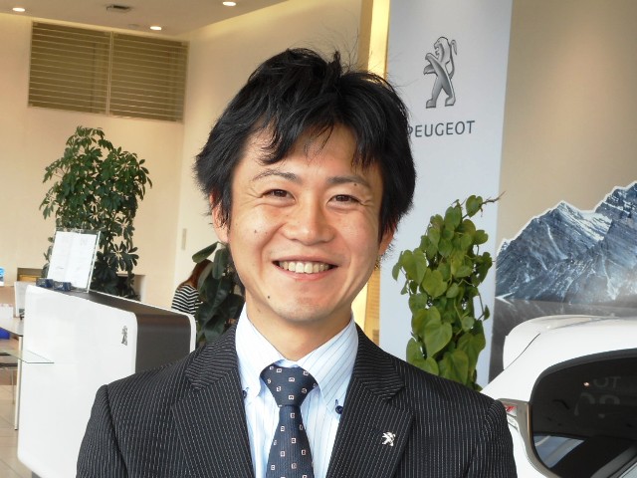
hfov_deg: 37.5
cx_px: 318
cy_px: 239
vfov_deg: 28.6
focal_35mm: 51
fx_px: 938
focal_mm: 9.1
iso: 80
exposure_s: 1/40
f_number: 4.9
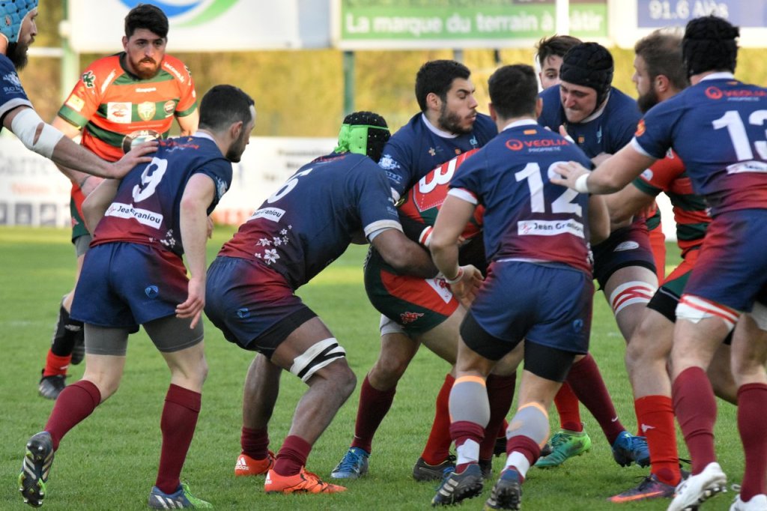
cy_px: 256
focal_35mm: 315
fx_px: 6709
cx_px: 384
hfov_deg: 6.5
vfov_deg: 4.4
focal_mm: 210
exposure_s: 1/1250
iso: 3200
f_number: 5.6
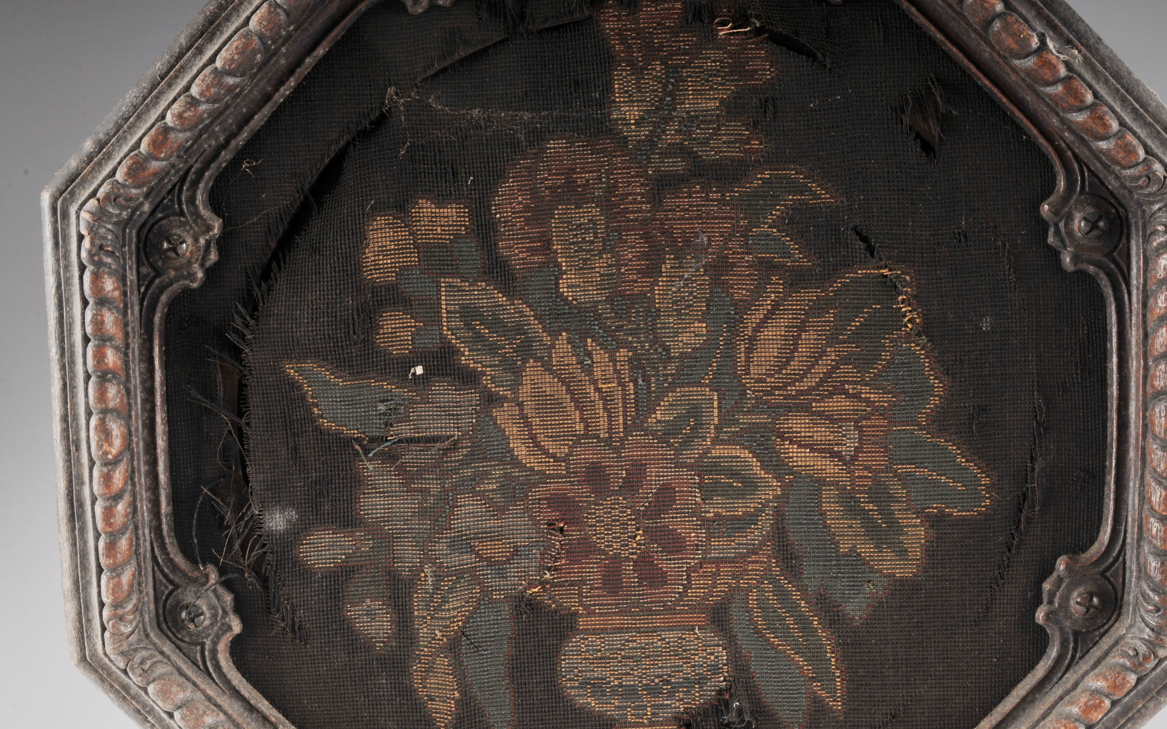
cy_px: 349
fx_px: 1702
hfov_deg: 37.8
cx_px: 584
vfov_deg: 24.2
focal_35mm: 54
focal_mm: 35
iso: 125
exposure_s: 1/250
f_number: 22
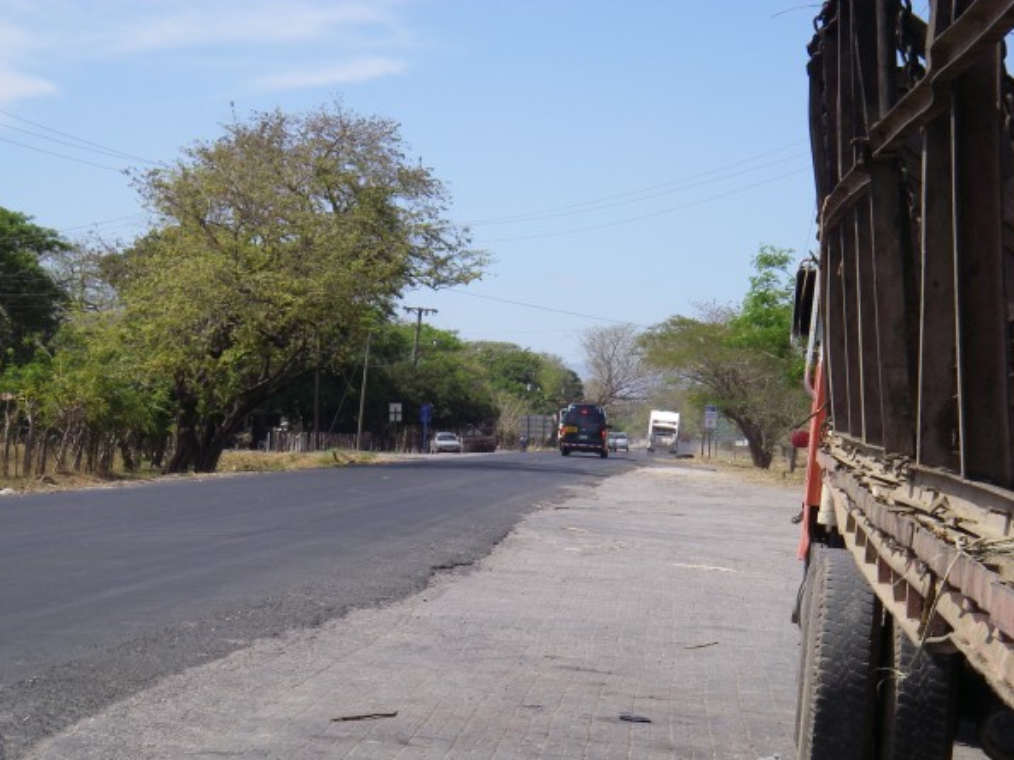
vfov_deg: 15.1
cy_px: 379
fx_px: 2870
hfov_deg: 20.0
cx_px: 510
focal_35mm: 98
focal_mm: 16
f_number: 7.8
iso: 64
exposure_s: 1/160
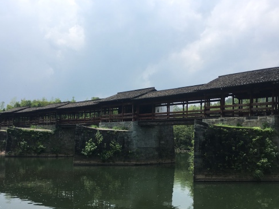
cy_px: 123
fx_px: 290
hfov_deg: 51.3
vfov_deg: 39.6
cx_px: 140
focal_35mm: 36
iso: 25
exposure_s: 1/1637
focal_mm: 4.15
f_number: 2.2
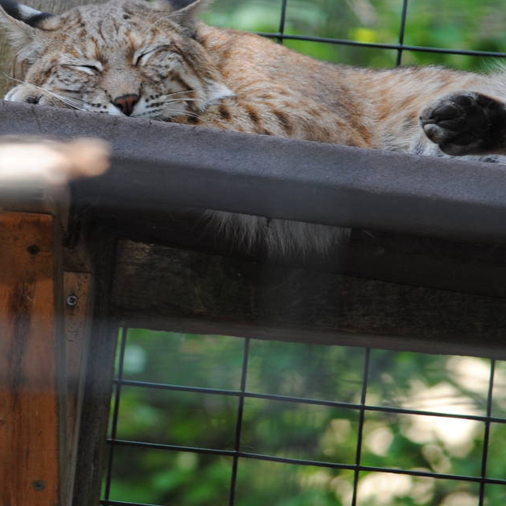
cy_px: 149
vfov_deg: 3.5
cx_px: 118
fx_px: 8237
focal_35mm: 498
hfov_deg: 3.5
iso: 125
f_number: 5
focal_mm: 155
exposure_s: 1/125
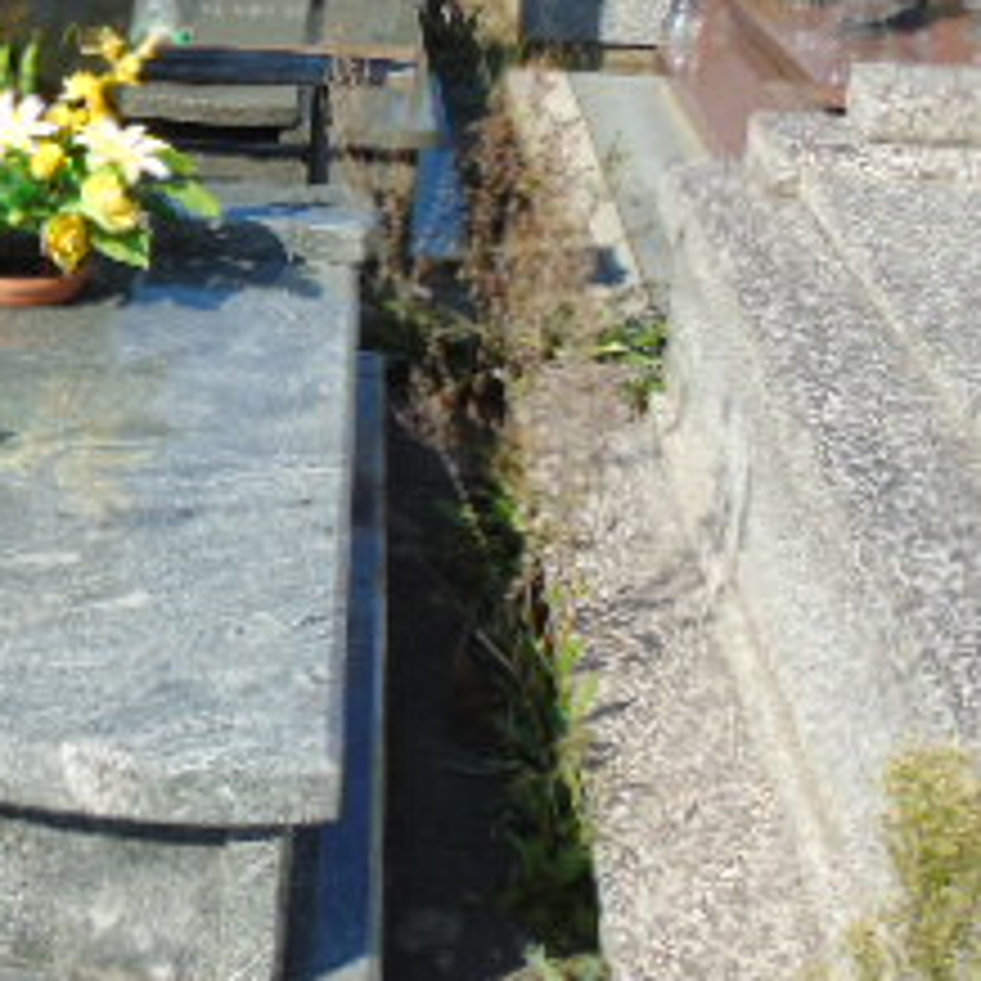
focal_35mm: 65
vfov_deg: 26.4
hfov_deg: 24.1
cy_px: 346
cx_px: -194
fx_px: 2084
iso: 80
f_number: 3.4
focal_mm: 4.4
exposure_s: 1/640
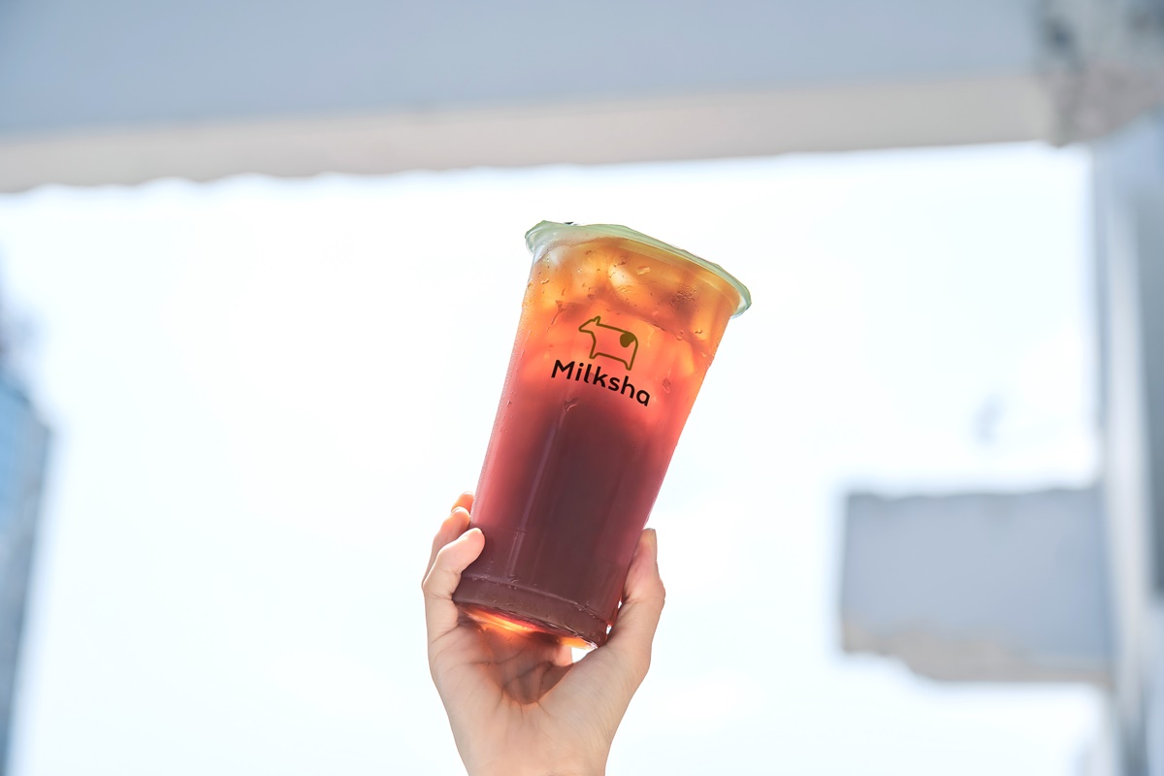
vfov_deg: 21.6
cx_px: 582
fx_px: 2037
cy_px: 388
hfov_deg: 31.9
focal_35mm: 63
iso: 100
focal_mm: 63
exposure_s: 1/640
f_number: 4
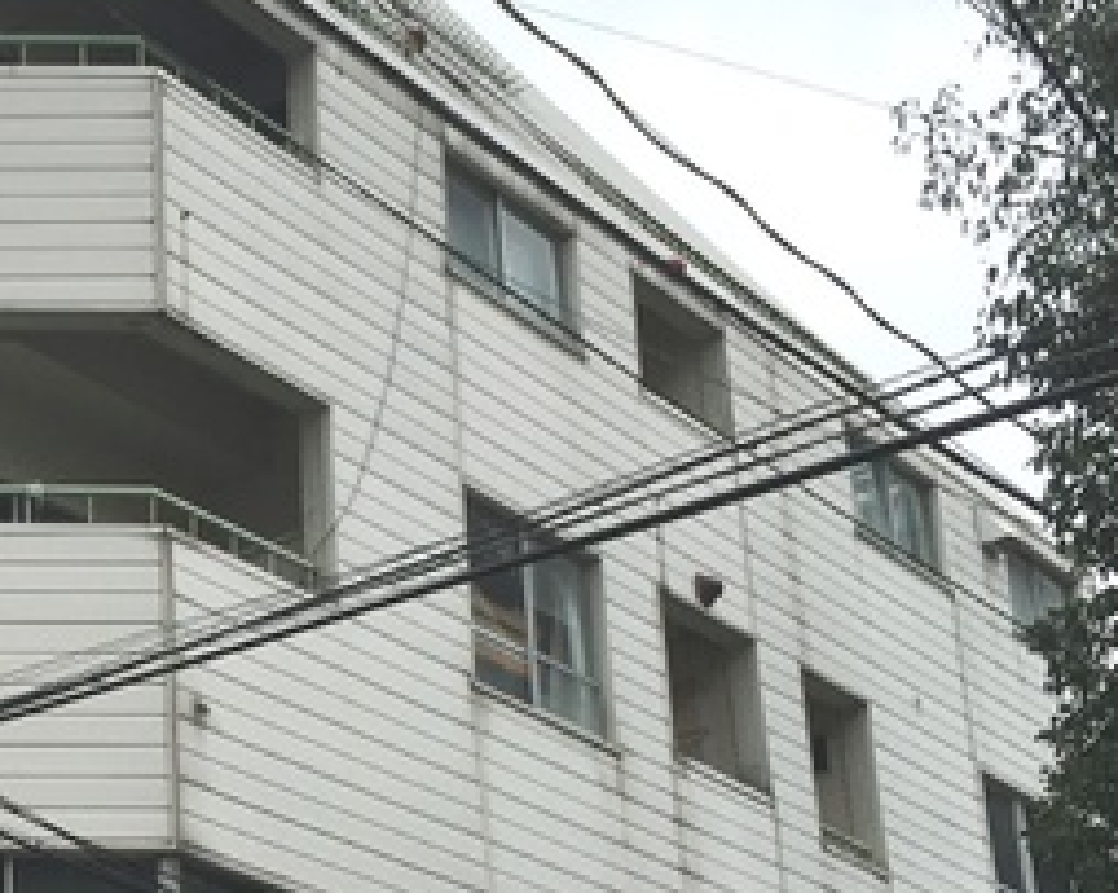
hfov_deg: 23.4
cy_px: 728
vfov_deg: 19.4
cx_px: -9
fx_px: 2580
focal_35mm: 78
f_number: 2.2
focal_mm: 4.15
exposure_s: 1/1425
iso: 25
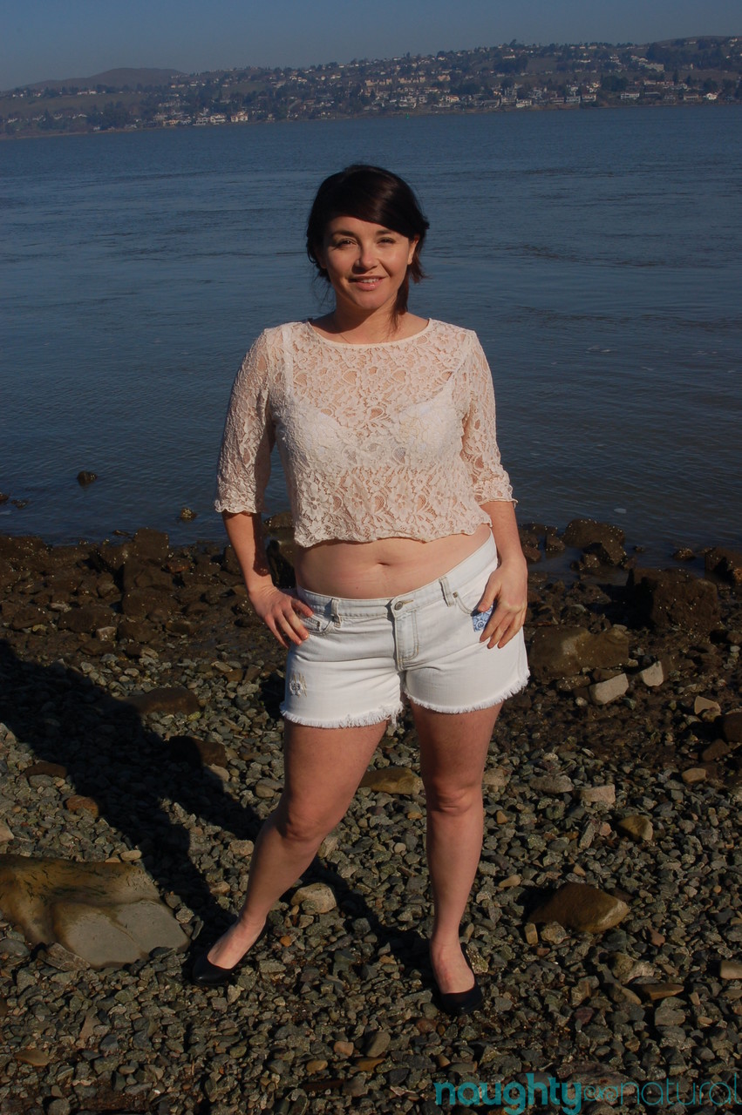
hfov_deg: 31.8
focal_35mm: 42
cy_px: 558
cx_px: 371
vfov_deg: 46.4
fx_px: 1301
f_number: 18
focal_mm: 28
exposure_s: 1/250
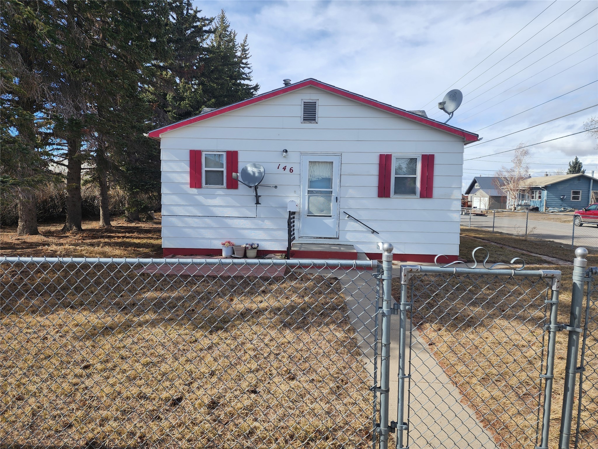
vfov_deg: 58.9
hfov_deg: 73.9
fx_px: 397
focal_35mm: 23
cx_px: 299
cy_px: 224
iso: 12
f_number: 1.8
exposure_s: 1/794
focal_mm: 6.4
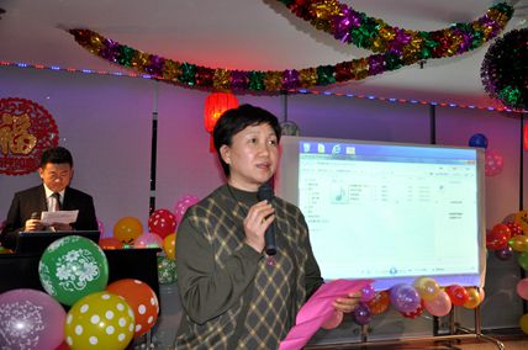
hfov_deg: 57.3
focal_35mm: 33
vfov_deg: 39.8
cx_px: 264
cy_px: 175
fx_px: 483
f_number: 4
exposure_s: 1/100
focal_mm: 22
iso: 1000
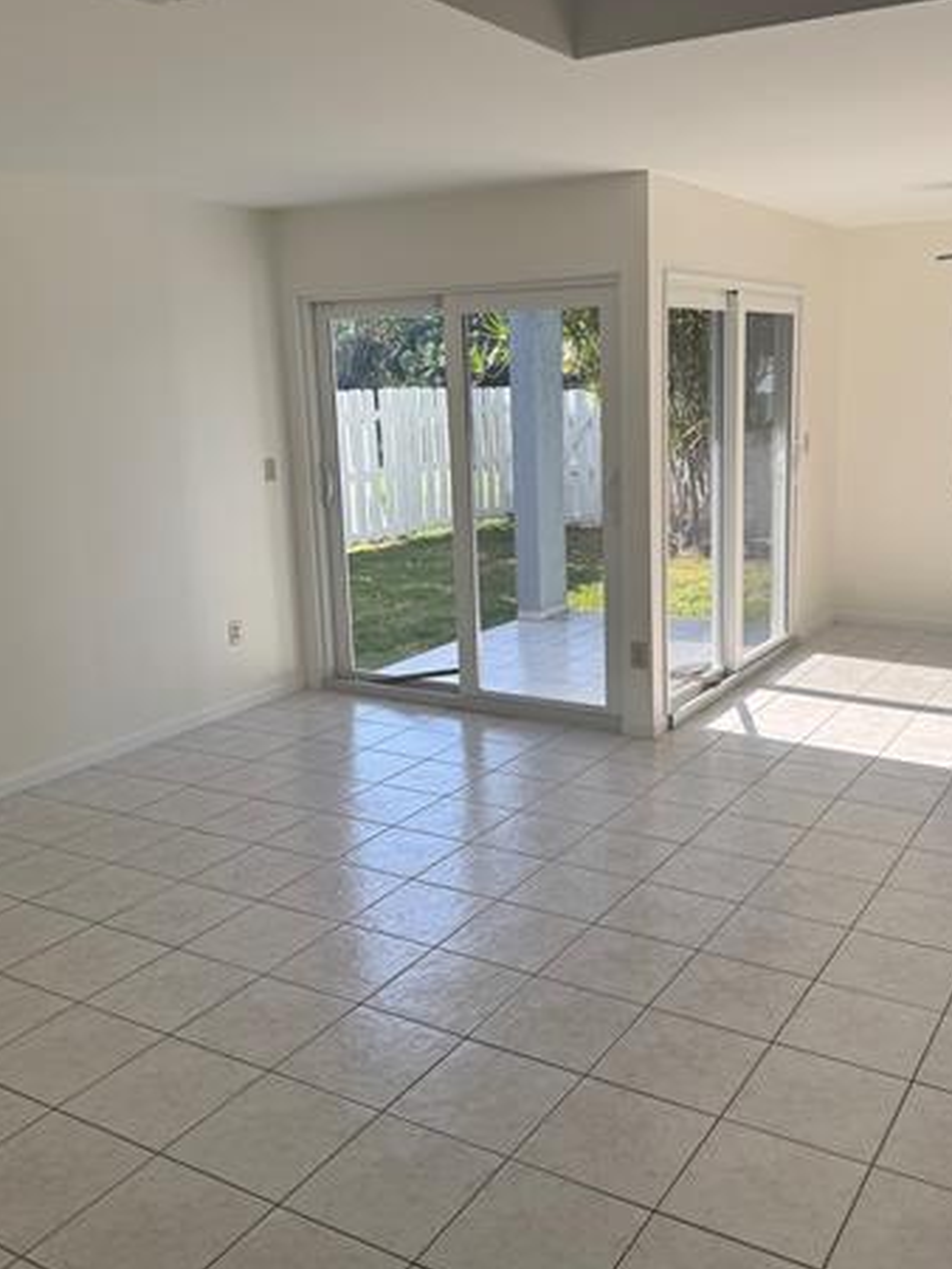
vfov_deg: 56.7
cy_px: 587
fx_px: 1172
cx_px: 566
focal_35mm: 32
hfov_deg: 44.0
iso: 80
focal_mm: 6.76
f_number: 1.78
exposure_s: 1/451
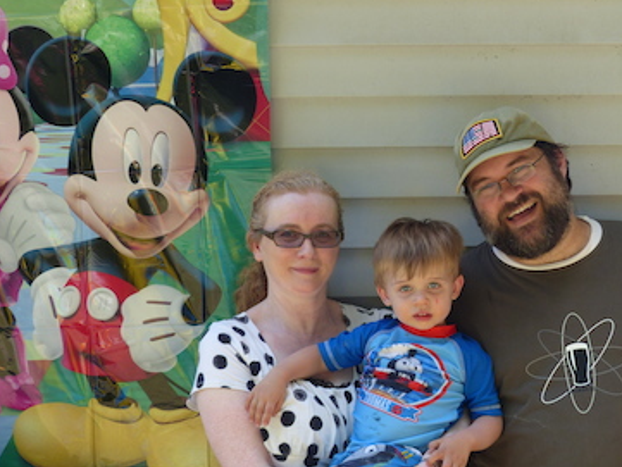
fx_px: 1168
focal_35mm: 65
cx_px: 454
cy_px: 264
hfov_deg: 29.4
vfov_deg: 22.6
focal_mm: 7.8
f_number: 2.8
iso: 100
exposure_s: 1/100
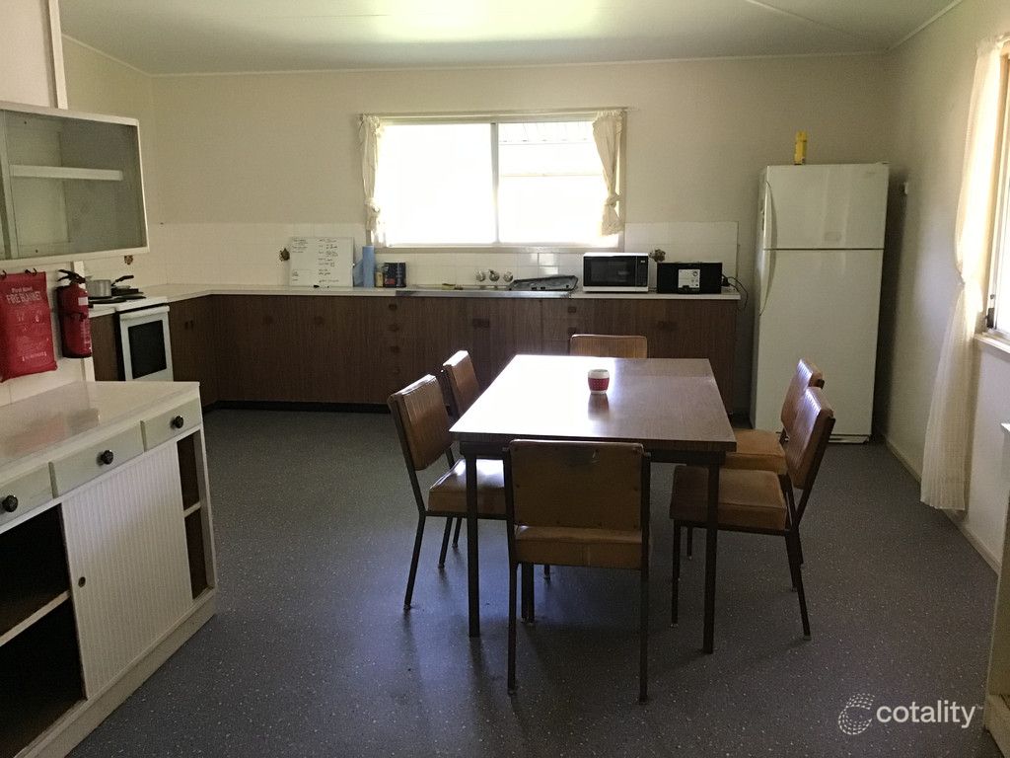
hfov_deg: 58.4
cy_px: 379
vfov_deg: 45.4
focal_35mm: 31
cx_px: 505
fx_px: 904
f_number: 2.4
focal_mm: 3.3
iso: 200
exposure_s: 1/25
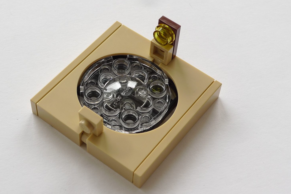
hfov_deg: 27.3
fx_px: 598
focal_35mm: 74
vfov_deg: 18.4
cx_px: 126
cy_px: 86
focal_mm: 12.1
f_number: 4.5
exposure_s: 1/13
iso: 80
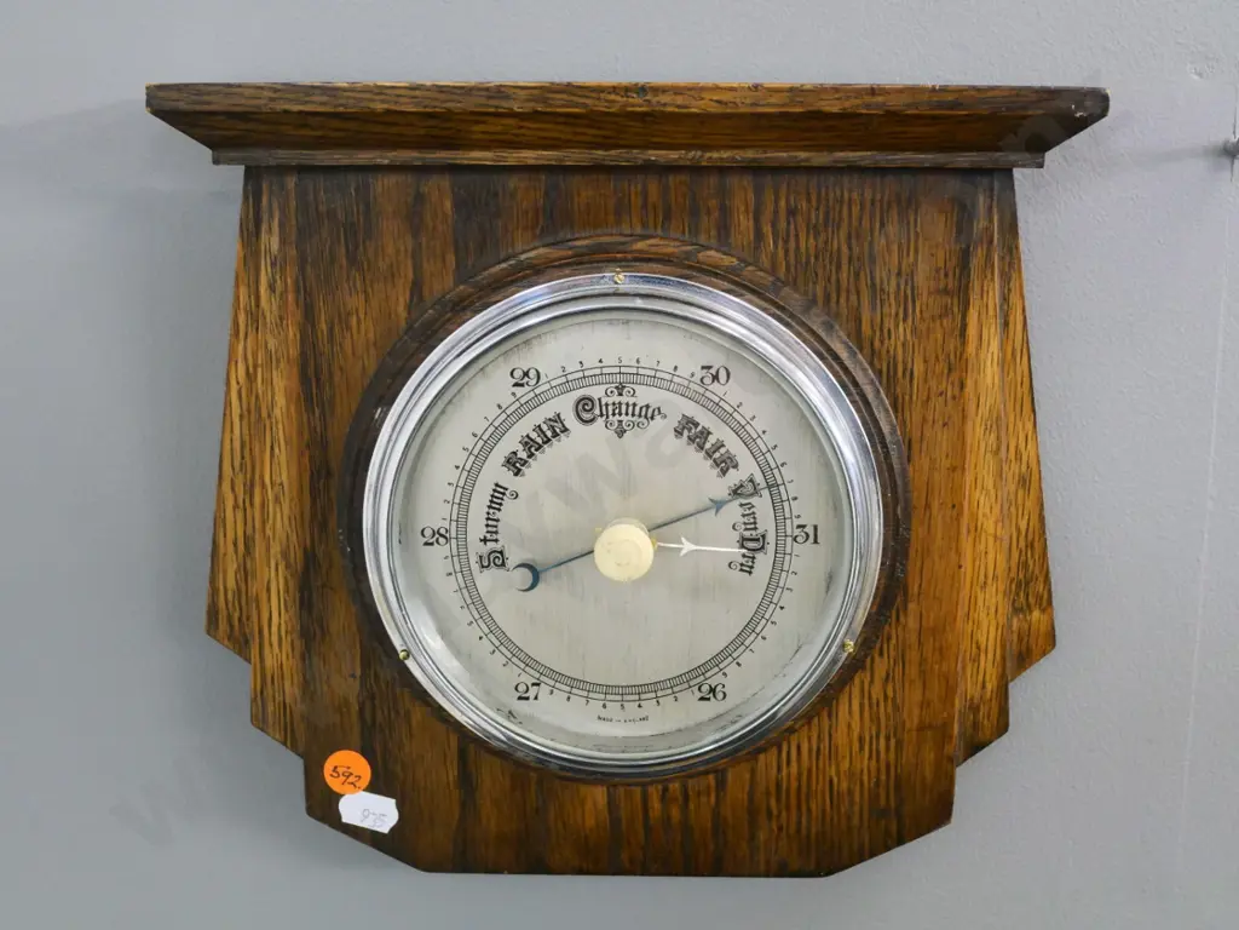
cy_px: 465
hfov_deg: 38.2
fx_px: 1790
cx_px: 620
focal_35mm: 50
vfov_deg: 29.1
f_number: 5
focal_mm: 25
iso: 3200
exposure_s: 1/80
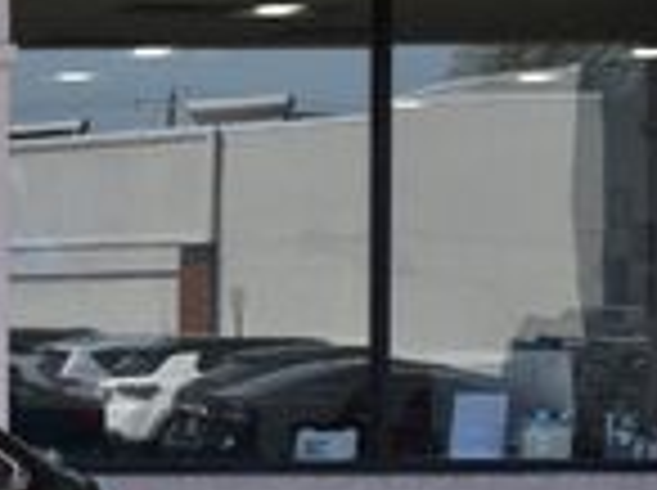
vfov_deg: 8.3
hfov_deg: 10.1
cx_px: -765
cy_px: 432
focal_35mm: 177
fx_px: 3354
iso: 400
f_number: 11
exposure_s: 1/400
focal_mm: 28
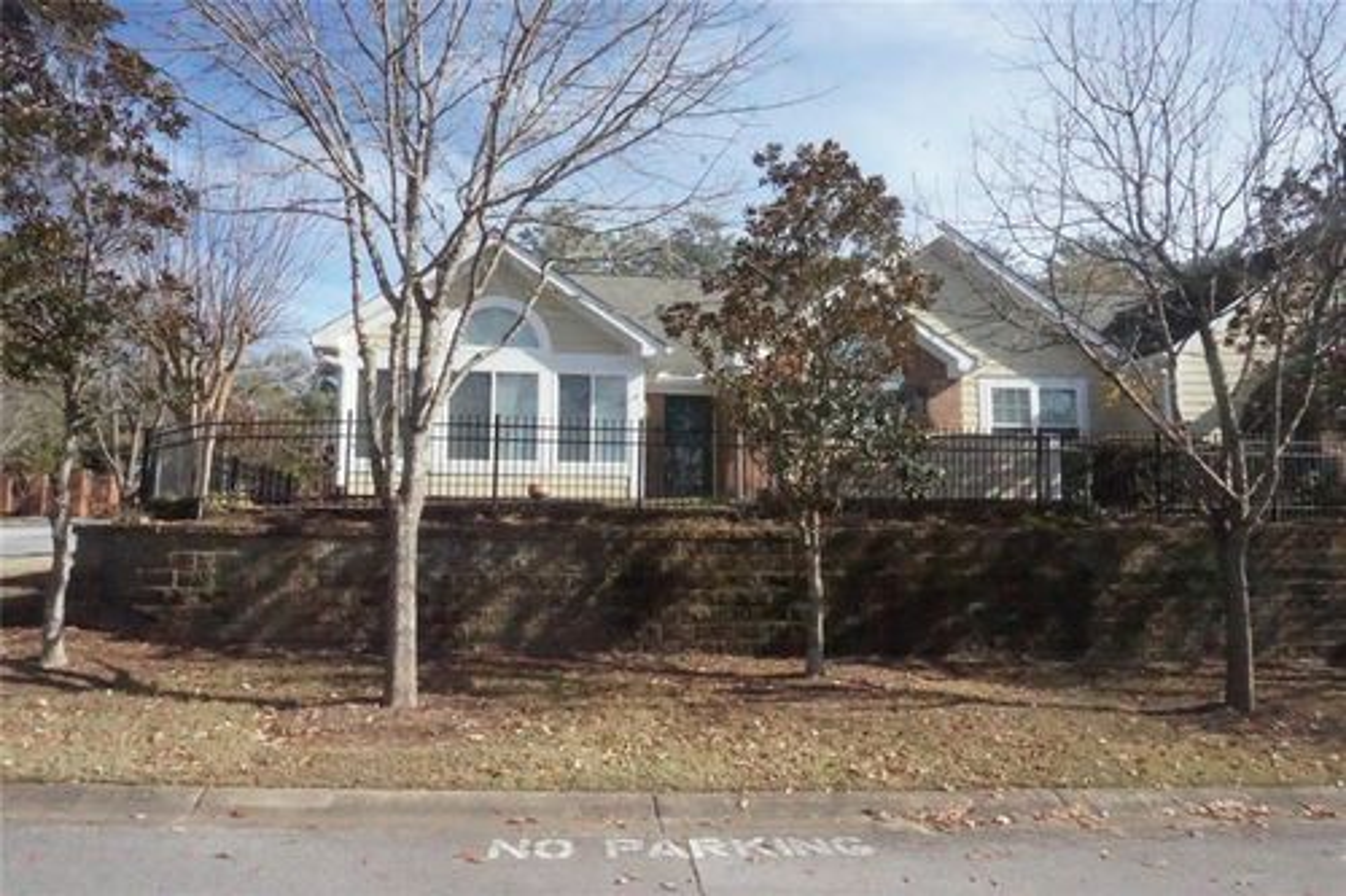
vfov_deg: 53.1
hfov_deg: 73.8
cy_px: 448
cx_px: 673
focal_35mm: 24
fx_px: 897
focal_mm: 16
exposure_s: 1/4000
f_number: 22
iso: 25600
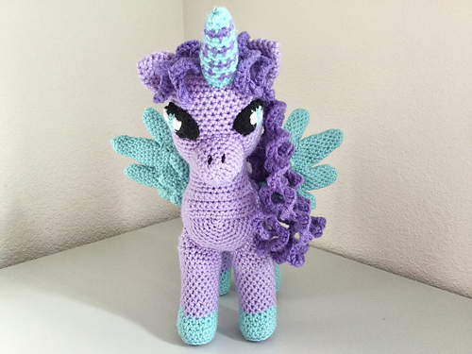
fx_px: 423
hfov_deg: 58.4
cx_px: 236
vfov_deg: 45.4
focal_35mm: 31
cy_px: 177
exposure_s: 1/30
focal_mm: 3.3
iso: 64
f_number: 2.4
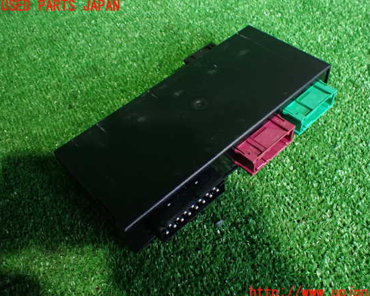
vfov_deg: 45.8
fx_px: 350
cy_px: 150
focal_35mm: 32
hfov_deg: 55.6
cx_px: 199
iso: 800
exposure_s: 1/50
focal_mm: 5.4
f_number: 2.3
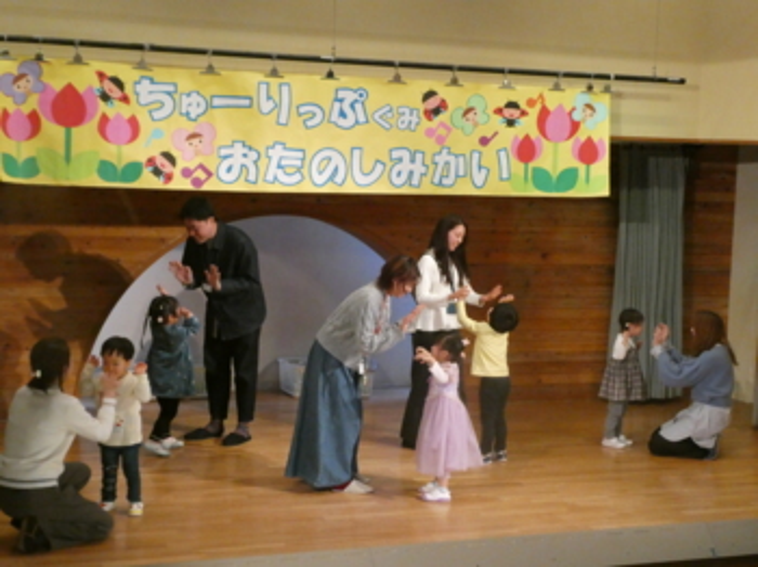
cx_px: 379
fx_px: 1335
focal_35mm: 61
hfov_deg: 31.7
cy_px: 284
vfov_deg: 24.0
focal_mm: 10.9
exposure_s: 1/80
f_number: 4.3
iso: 1250
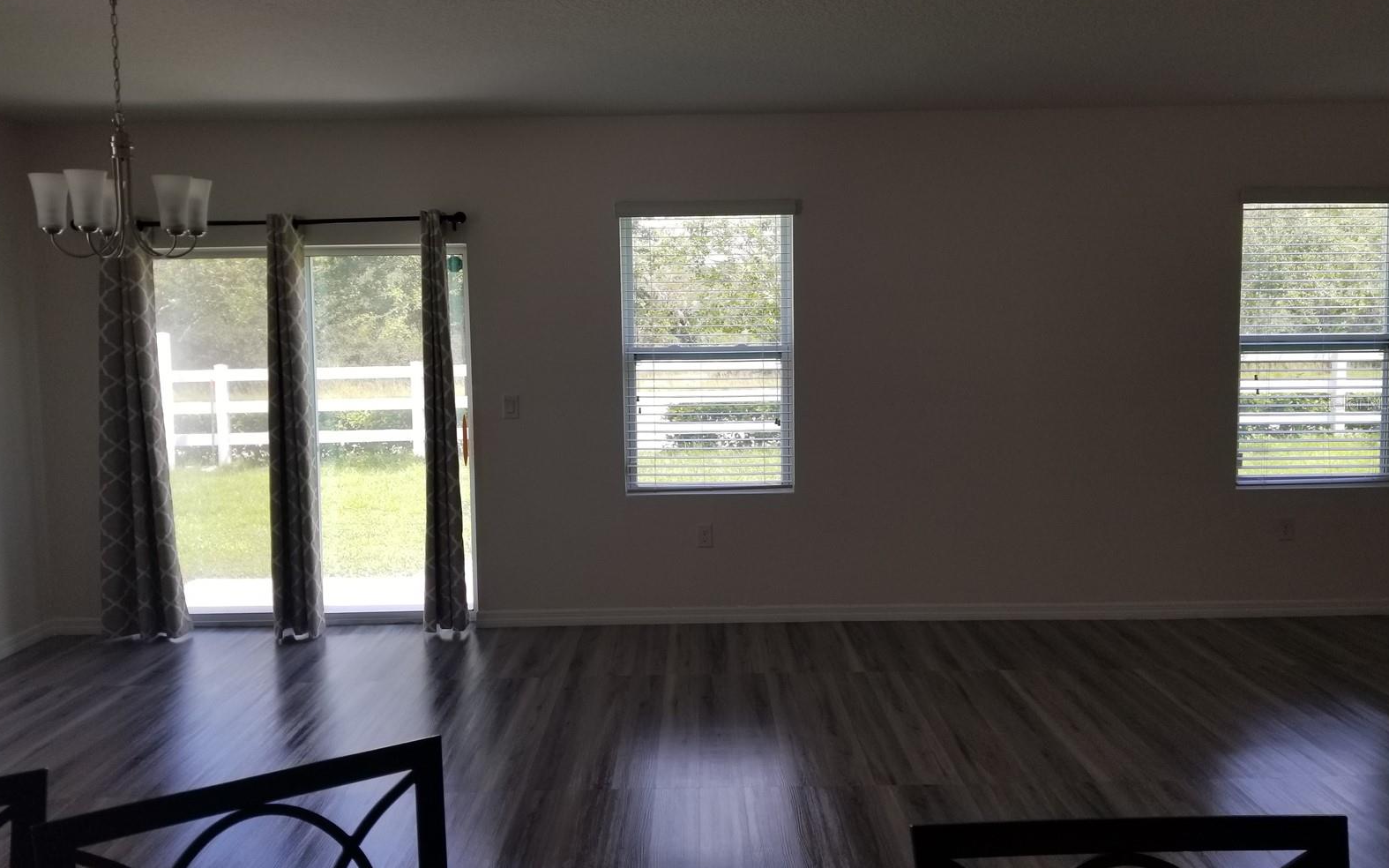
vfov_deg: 44.5
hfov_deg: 66.5
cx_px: 696
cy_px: 402
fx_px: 1060
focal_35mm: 28
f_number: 1.7
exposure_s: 1/270
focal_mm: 4.3
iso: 50
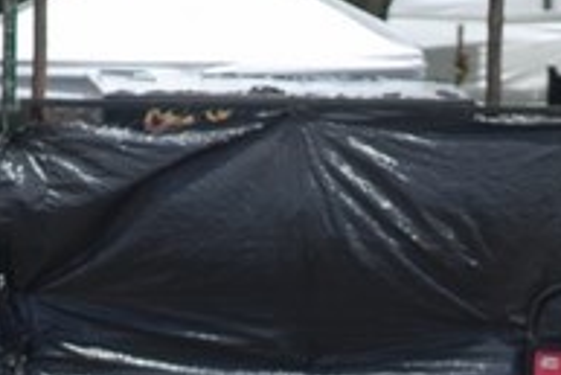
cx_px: 654
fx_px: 14242
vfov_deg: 1.5
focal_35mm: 913
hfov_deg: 2.3
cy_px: 808
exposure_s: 1/250
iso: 100
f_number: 7.1
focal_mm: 135
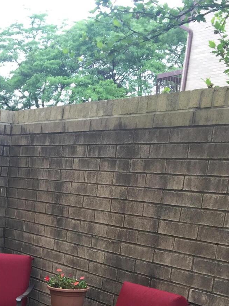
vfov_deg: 27.1
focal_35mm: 66
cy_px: 334
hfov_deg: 21.4
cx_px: -5
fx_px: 582
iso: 32
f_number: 2.2
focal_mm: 4.15
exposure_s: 1/120
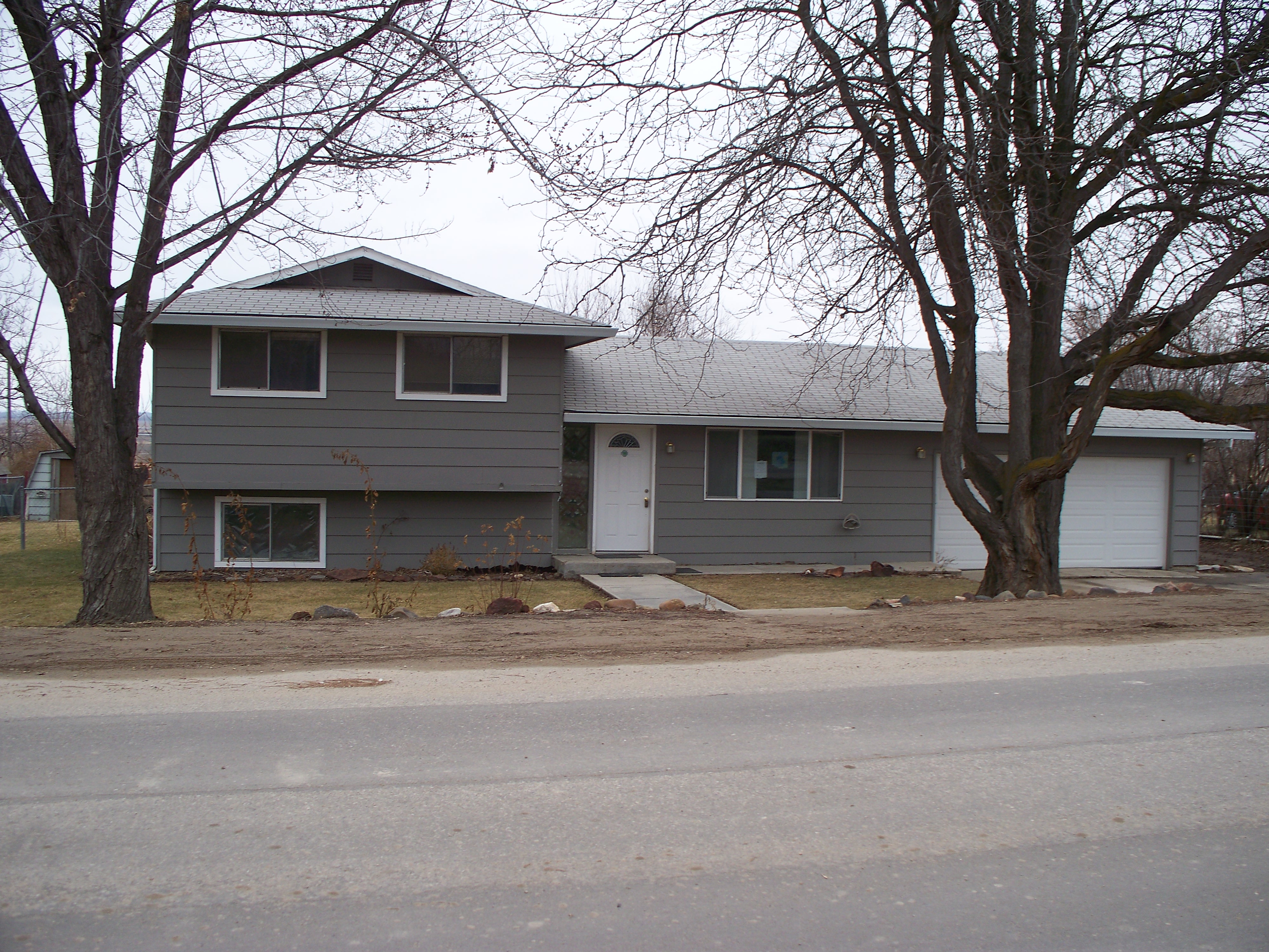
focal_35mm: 36
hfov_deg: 51.4
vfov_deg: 39.7
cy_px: 476
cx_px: 634
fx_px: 1320
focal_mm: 7.54
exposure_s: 1/250
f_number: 2.8
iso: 64
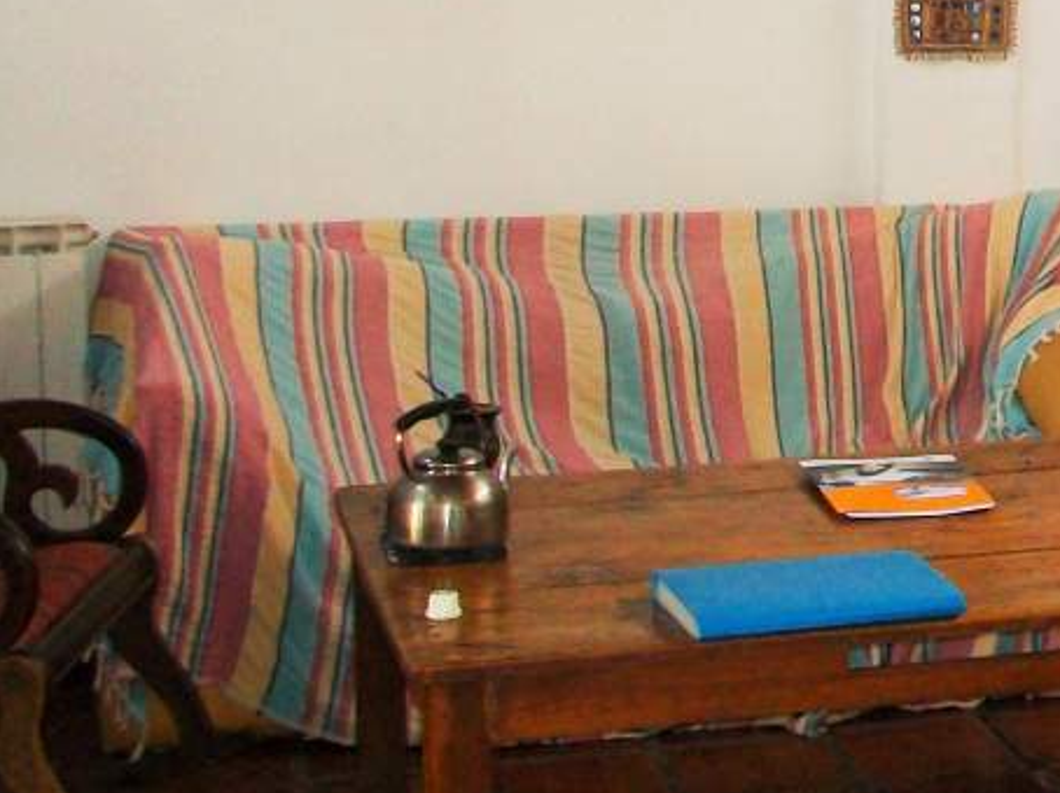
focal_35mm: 91
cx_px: 1339
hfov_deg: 20.0
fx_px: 2785
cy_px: -85
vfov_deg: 15.8
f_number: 2.8
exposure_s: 1/60
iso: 120
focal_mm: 5.7
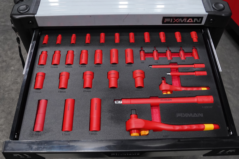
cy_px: 80
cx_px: 120
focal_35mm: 36
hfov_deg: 53.1
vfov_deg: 36.9
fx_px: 239
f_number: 5.6
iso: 3200
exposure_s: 1/160
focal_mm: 24
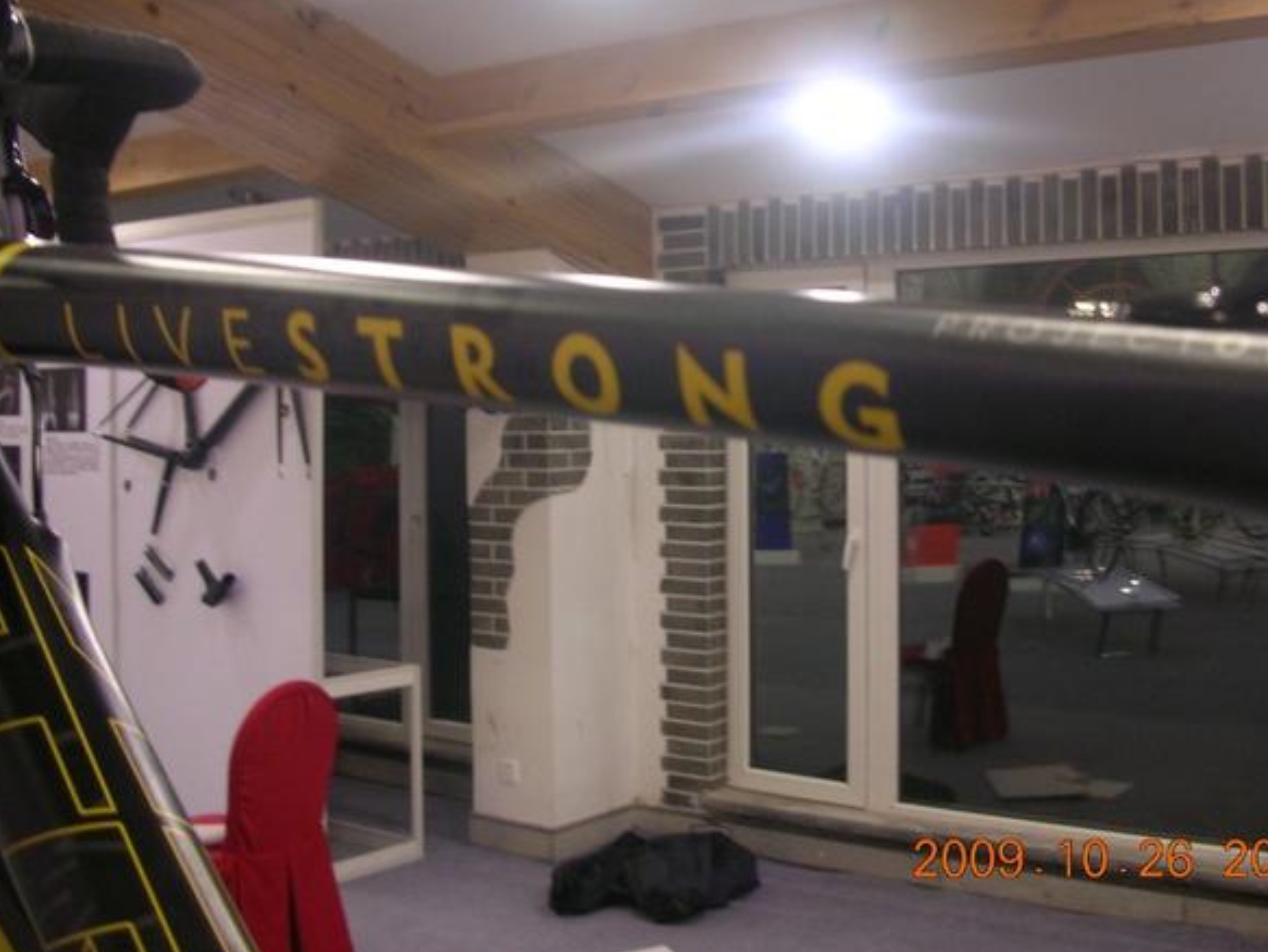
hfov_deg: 44.7
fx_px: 1539
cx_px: 694
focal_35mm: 42
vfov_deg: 34.3
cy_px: 408
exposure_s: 1/3.9
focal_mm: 5.8
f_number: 3
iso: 106
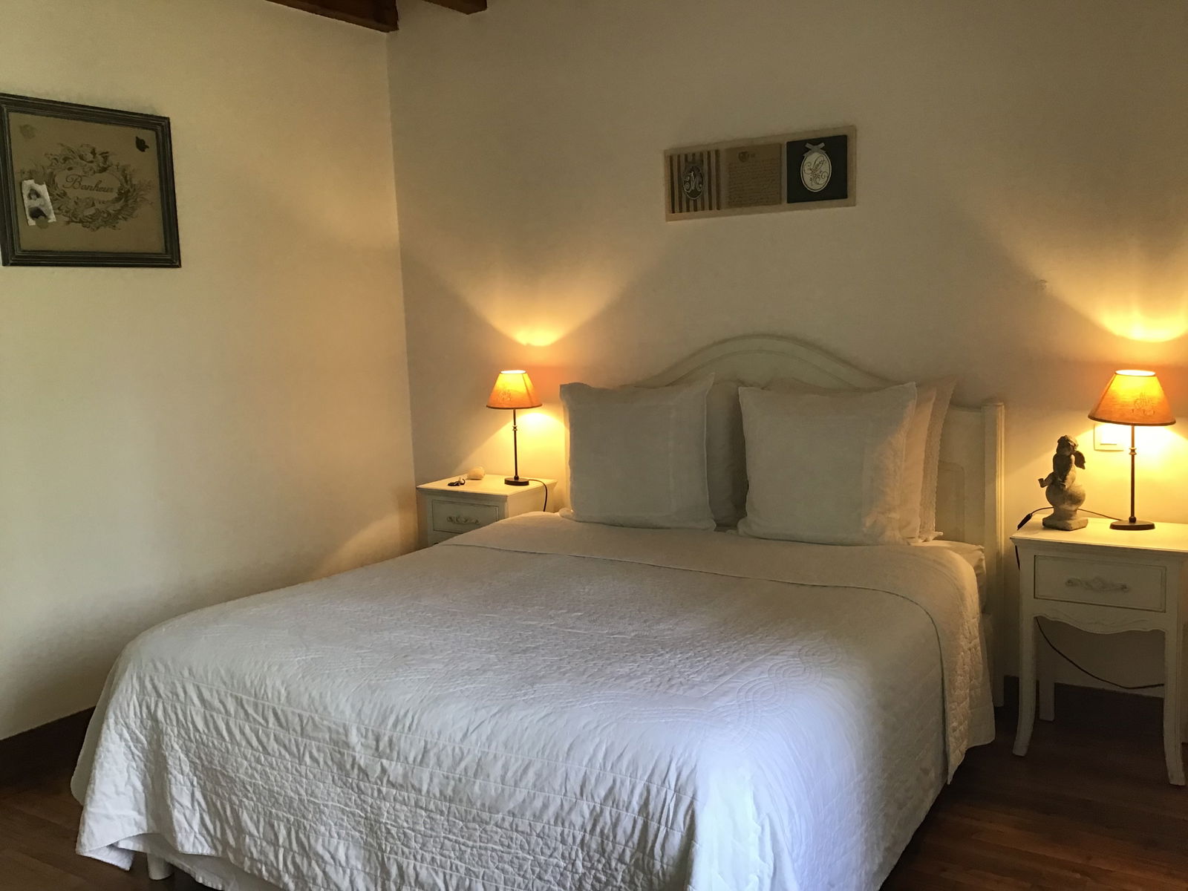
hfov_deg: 58.4
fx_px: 1064
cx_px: 594
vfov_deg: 45.4
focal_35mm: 31
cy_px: 446
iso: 100
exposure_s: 1/33
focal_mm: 3.3
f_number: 2.4
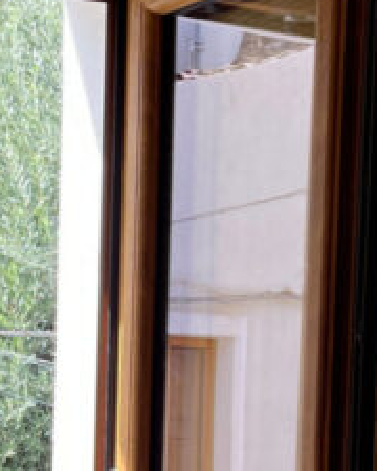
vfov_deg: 16.6
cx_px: -172
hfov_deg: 13.2
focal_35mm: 111
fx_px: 1548
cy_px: 571
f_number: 1.6
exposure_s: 1/618
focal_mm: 5.1
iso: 32
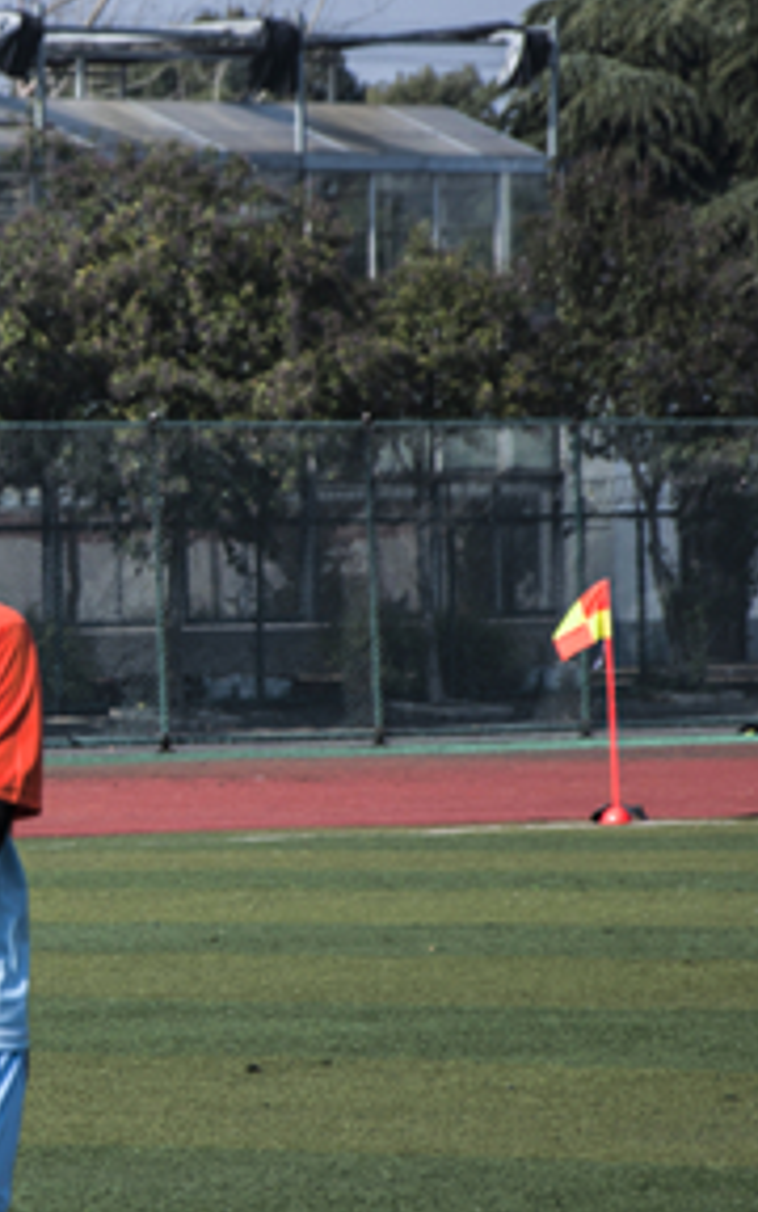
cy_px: 606
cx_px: -240
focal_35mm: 334
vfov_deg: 6.3
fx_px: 11042
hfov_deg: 3.9
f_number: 5.6
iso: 100
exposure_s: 1/1250
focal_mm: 105
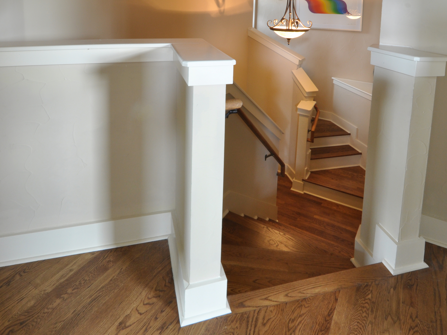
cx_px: 232
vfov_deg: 63.4
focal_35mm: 21
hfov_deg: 79.0
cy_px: 159
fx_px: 271
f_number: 11
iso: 400
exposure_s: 2
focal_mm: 12
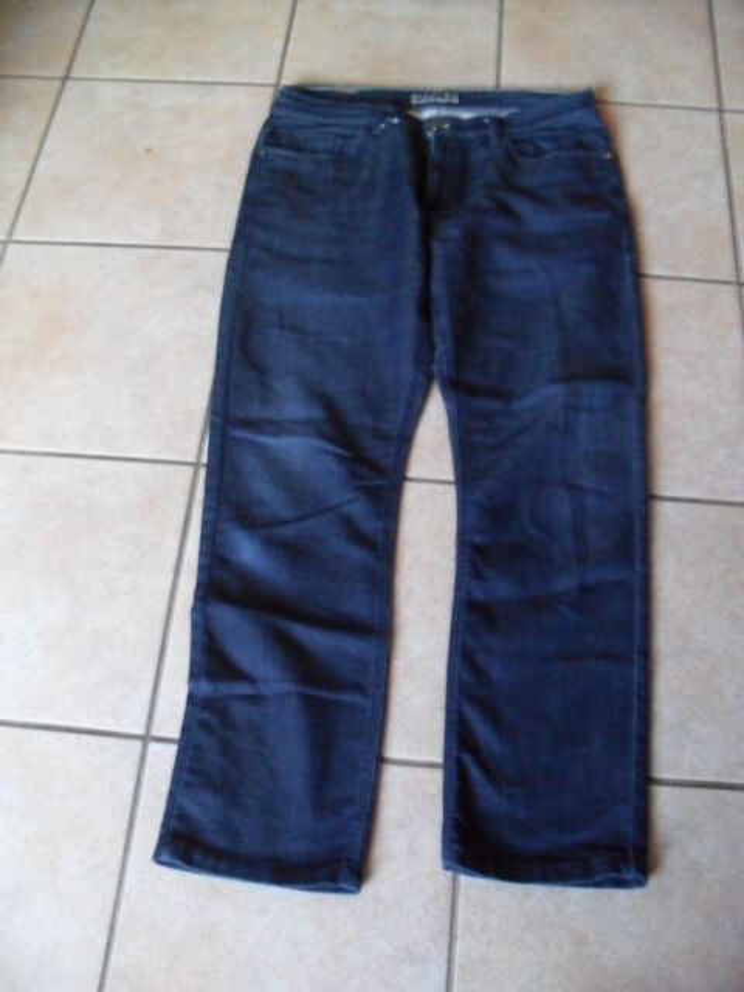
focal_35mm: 35
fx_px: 1003
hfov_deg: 40.7
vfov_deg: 52.6
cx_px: 372
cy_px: 496
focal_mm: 6.3
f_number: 3
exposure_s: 1/8
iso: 400
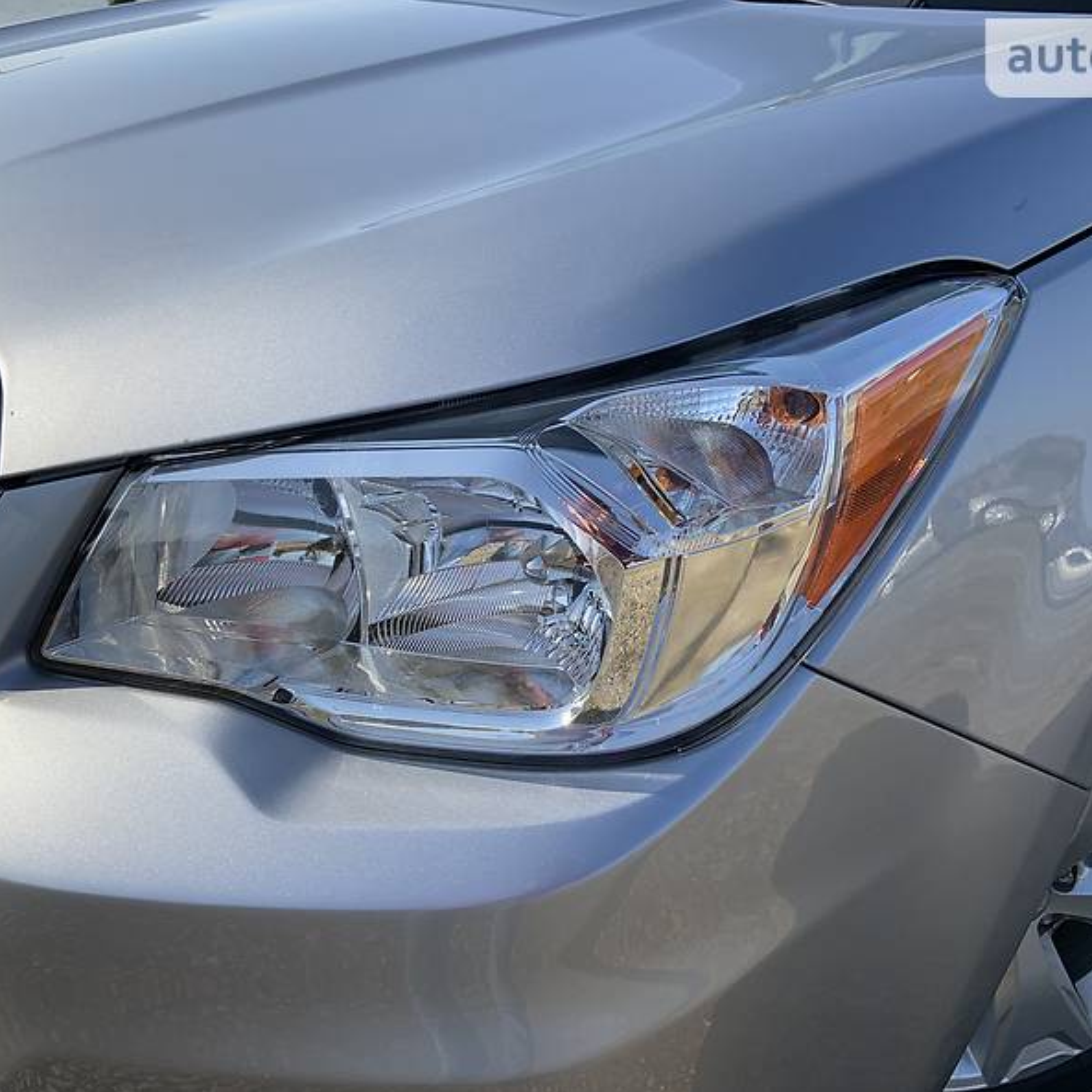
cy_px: 549
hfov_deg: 52.5
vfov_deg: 52.5
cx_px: 541
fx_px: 1106
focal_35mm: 31
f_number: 1.8
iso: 25
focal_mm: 4.2
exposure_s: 1/1718
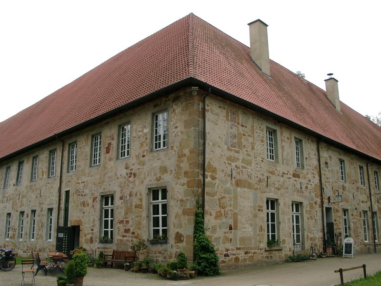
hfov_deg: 54.0
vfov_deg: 41.8
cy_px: 143
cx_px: 190
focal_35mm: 34
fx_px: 374
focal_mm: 7.13
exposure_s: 1/243
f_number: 4
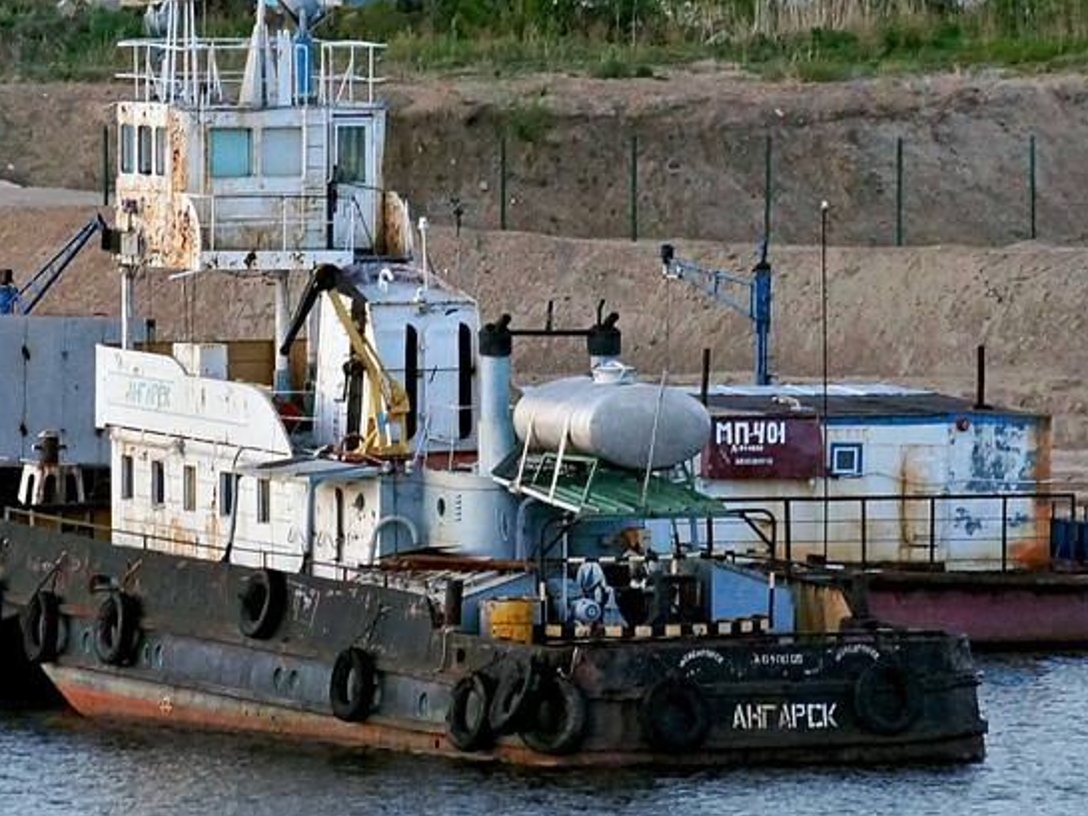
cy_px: 134
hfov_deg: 4.4
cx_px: 505
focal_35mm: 450
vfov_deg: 3.3
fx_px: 14150
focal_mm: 135
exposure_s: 1/60
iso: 800
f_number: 5.6
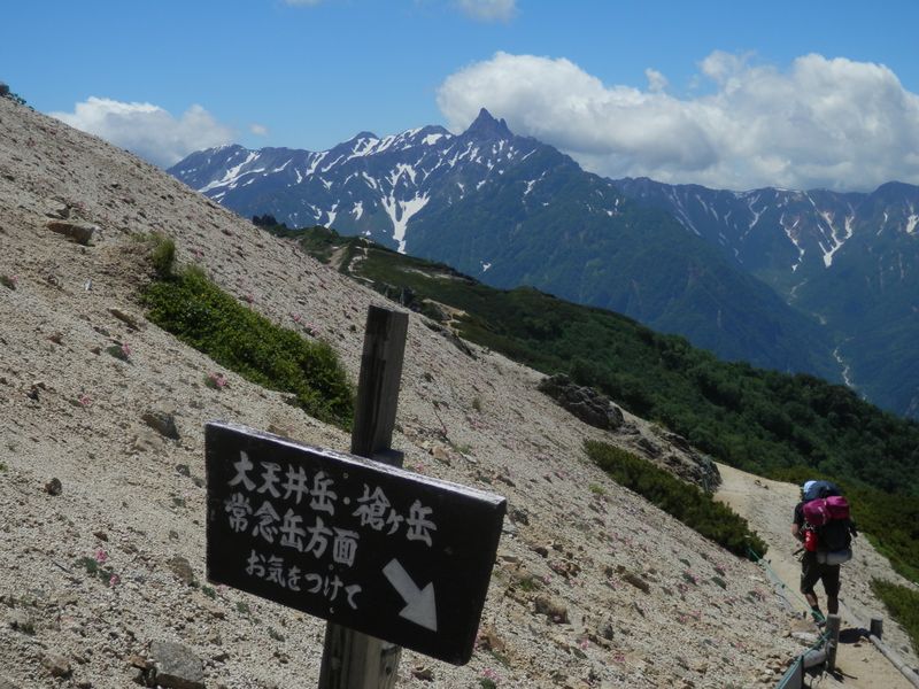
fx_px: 1301
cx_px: 460
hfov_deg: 38.9
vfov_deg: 29.7
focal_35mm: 49
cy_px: 344
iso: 80
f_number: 11.2
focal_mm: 8.9
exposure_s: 1/160
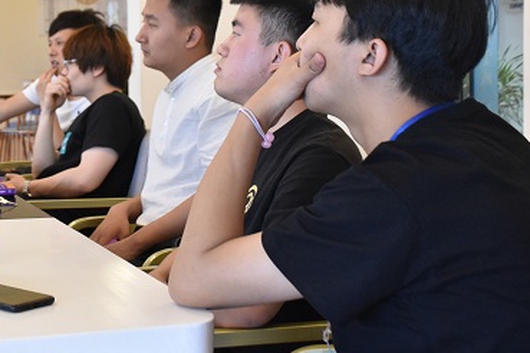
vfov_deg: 17.4
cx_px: 101
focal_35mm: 78
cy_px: 90
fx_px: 1148
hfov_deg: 25.5
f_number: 6.3
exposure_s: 1/80
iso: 1600
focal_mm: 30
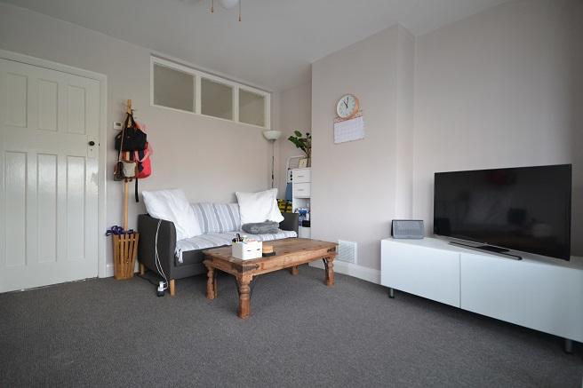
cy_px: 194
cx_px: 292
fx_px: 267
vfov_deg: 72.0
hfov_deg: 95.0
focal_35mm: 16
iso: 720
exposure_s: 1/60
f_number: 4.2
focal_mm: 11
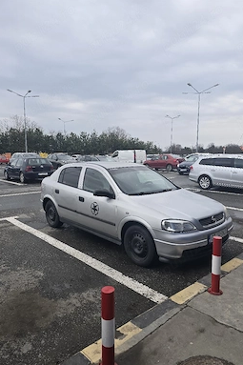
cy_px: 189
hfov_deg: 51.1
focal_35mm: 25
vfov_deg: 71.5
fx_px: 253
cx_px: 137
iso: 12
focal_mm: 6.3
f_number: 1.7
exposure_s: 1/323
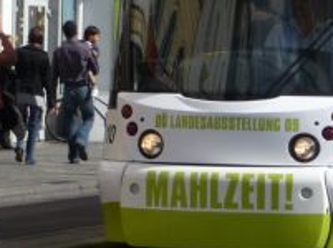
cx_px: 505
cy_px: -33
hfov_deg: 6.4
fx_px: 2948
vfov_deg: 4.8
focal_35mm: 307
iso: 100
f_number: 4.6
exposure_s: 1/800
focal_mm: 13.1
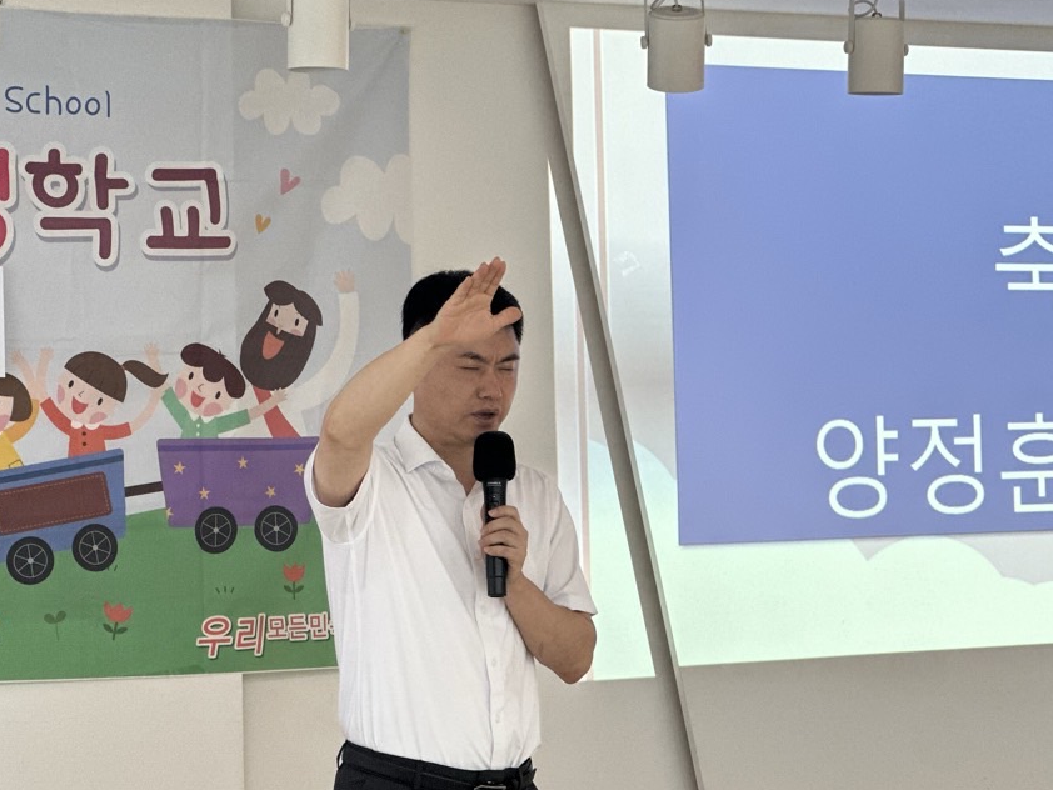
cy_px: 471
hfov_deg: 16.8
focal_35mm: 117
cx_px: 594
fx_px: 3560
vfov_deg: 12.7
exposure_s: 1/60
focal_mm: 9
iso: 160
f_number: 2.8
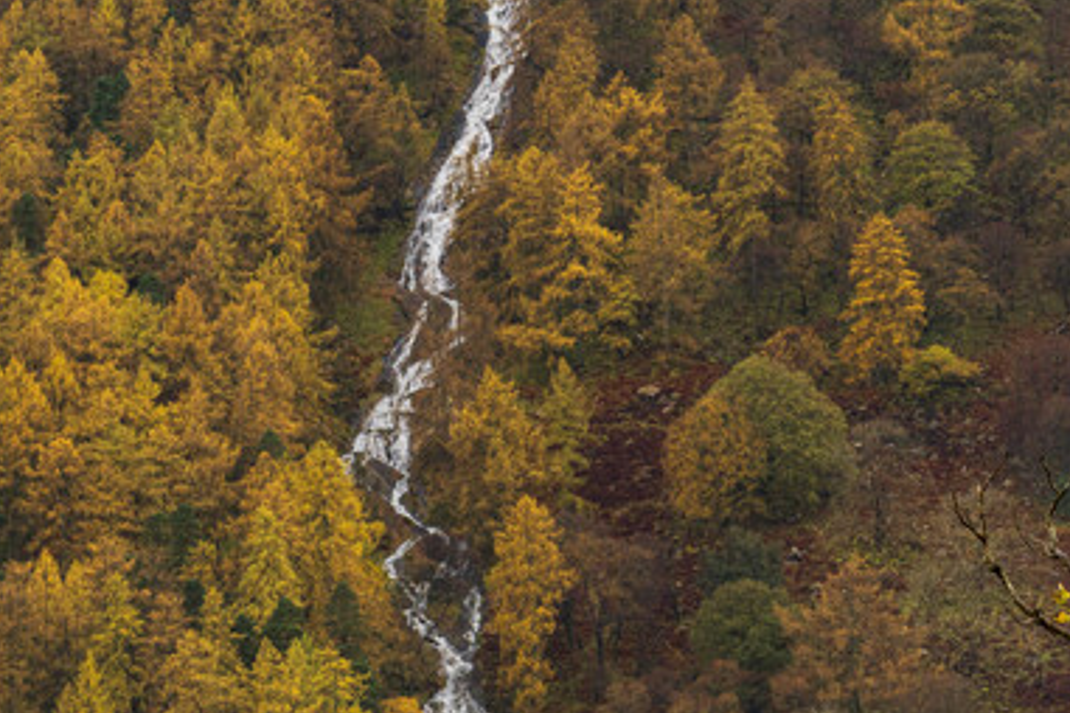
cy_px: 182
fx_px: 7733
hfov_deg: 7.9
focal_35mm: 260
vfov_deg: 5.3
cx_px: 312
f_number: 8
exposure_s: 1/250
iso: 500
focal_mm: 132.1
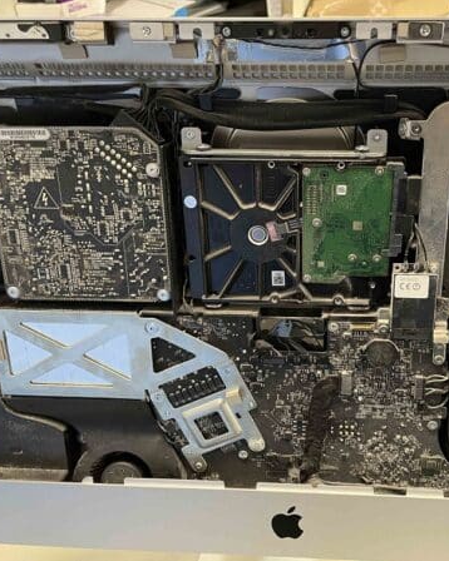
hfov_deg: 42.8
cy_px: 280
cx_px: 298
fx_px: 565
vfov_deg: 52.9
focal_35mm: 34
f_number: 1.6
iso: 500
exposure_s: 1/33
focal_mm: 4.2
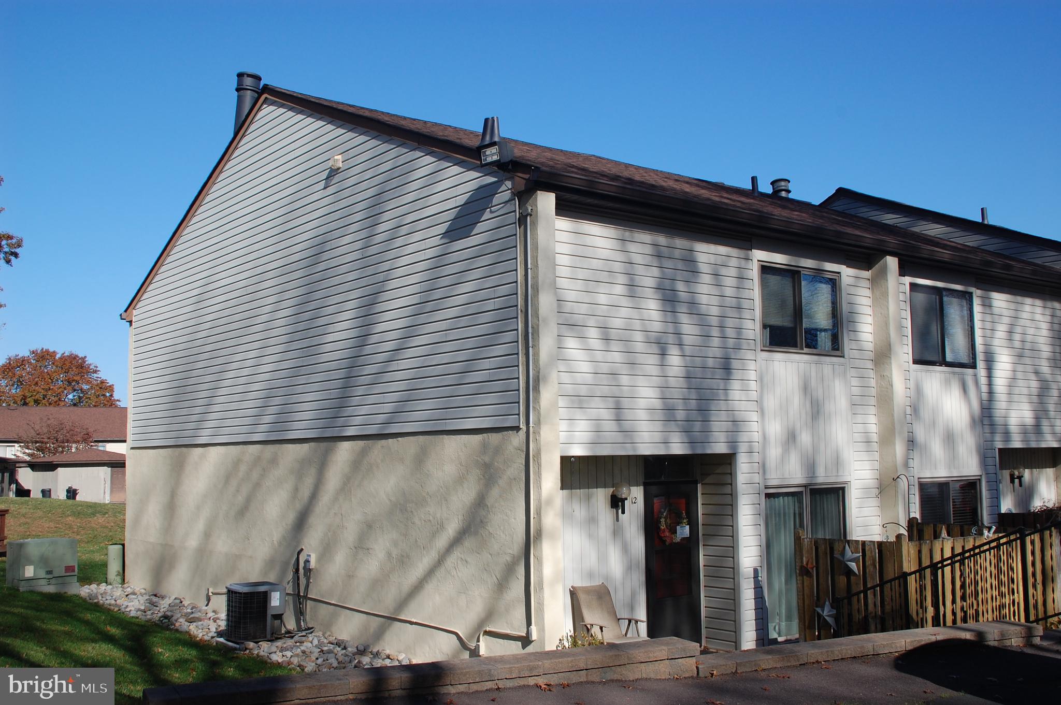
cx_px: 530
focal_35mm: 38
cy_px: 352
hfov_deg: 51.3
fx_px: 1104
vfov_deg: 35.4
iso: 200
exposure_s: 1/320
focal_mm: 25
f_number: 9
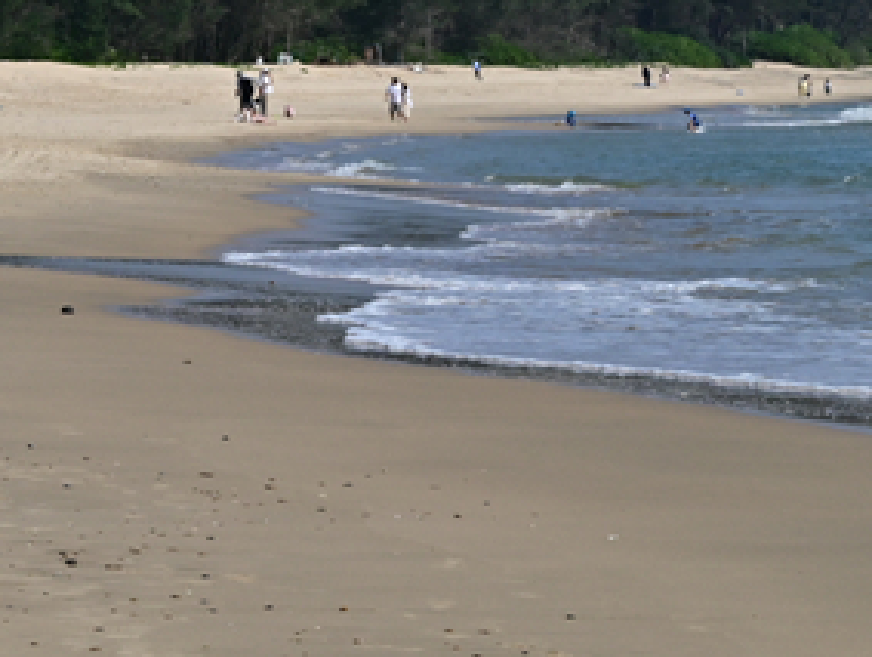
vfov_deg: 5.2
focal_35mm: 285
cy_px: 225
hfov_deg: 6.9
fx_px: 7188
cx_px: 434
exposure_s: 1/400
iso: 100
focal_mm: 70
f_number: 9
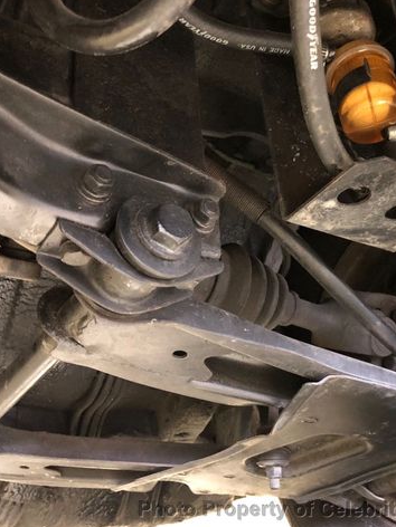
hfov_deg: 37.5
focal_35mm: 38
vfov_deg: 49.0
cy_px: 265
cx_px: 246
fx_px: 580
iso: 200
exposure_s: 1/4
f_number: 1.8
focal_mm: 3.99
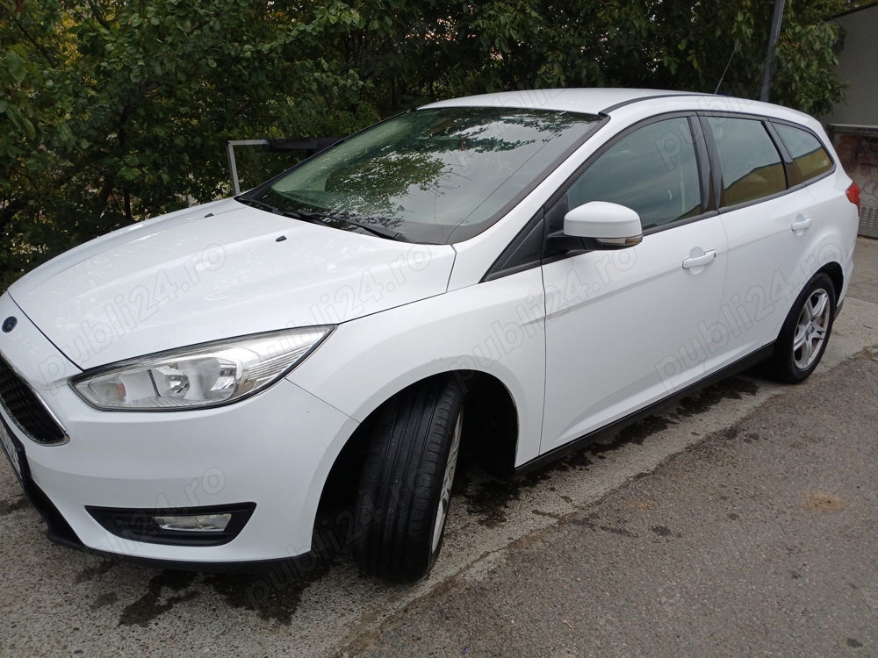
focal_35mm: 26
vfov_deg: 53.1
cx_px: 439
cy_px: 329
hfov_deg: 67.3
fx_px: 659
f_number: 1.8
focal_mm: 3.98
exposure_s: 1/50
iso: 25
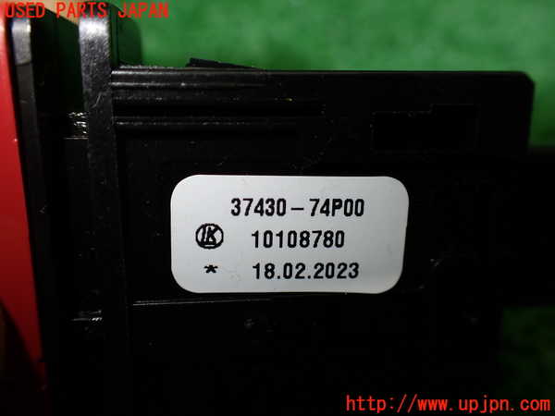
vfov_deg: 46.8
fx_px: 481
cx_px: 278
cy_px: 208
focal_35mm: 30
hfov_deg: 60.0
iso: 100
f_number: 2.3
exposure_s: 1/160
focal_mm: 5.4
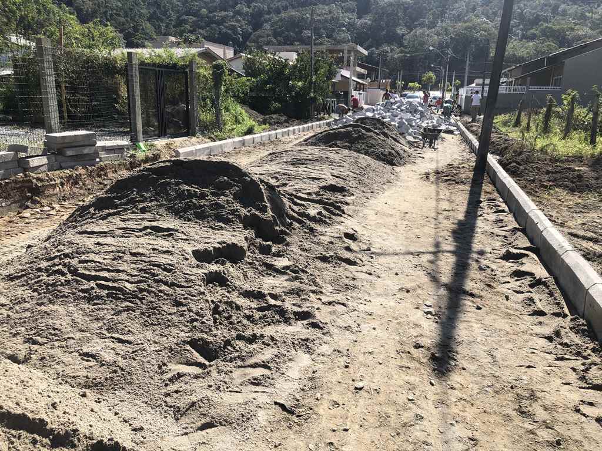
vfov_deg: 49.7
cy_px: 226
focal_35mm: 28
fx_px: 487
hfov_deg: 63.4
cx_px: 301
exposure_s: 1/1548
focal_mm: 3.99
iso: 20
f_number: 1.8
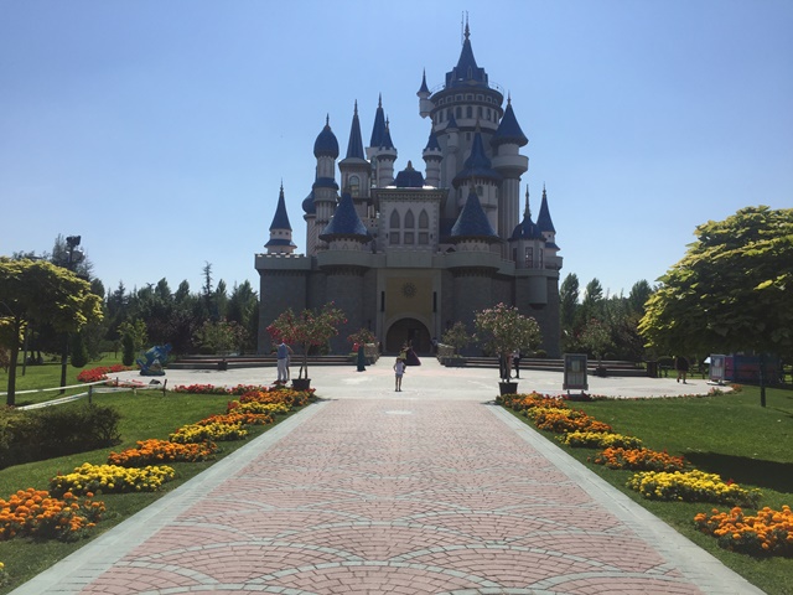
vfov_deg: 48.2
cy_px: 298
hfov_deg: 61.7
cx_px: 396
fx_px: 664
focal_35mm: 29
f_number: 2.2
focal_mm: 4.15
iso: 32
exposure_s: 1/3300
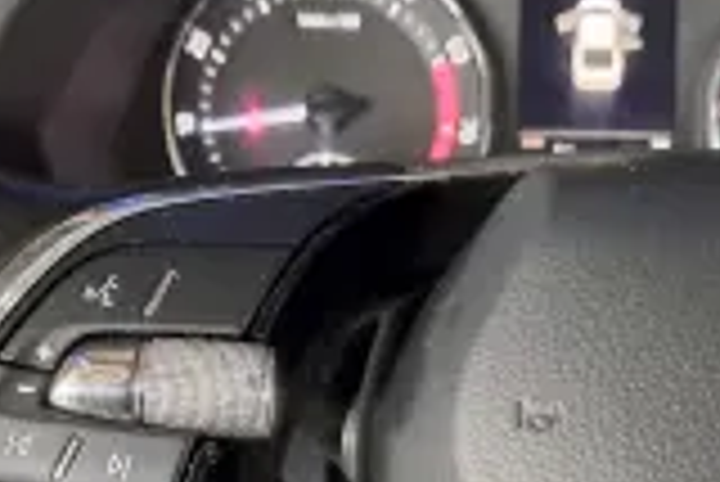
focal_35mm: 63
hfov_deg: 31.9
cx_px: 378
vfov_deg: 21.0
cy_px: 468
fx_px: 1261
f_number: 1.8
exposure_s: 1/25
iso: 1000
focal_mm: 4
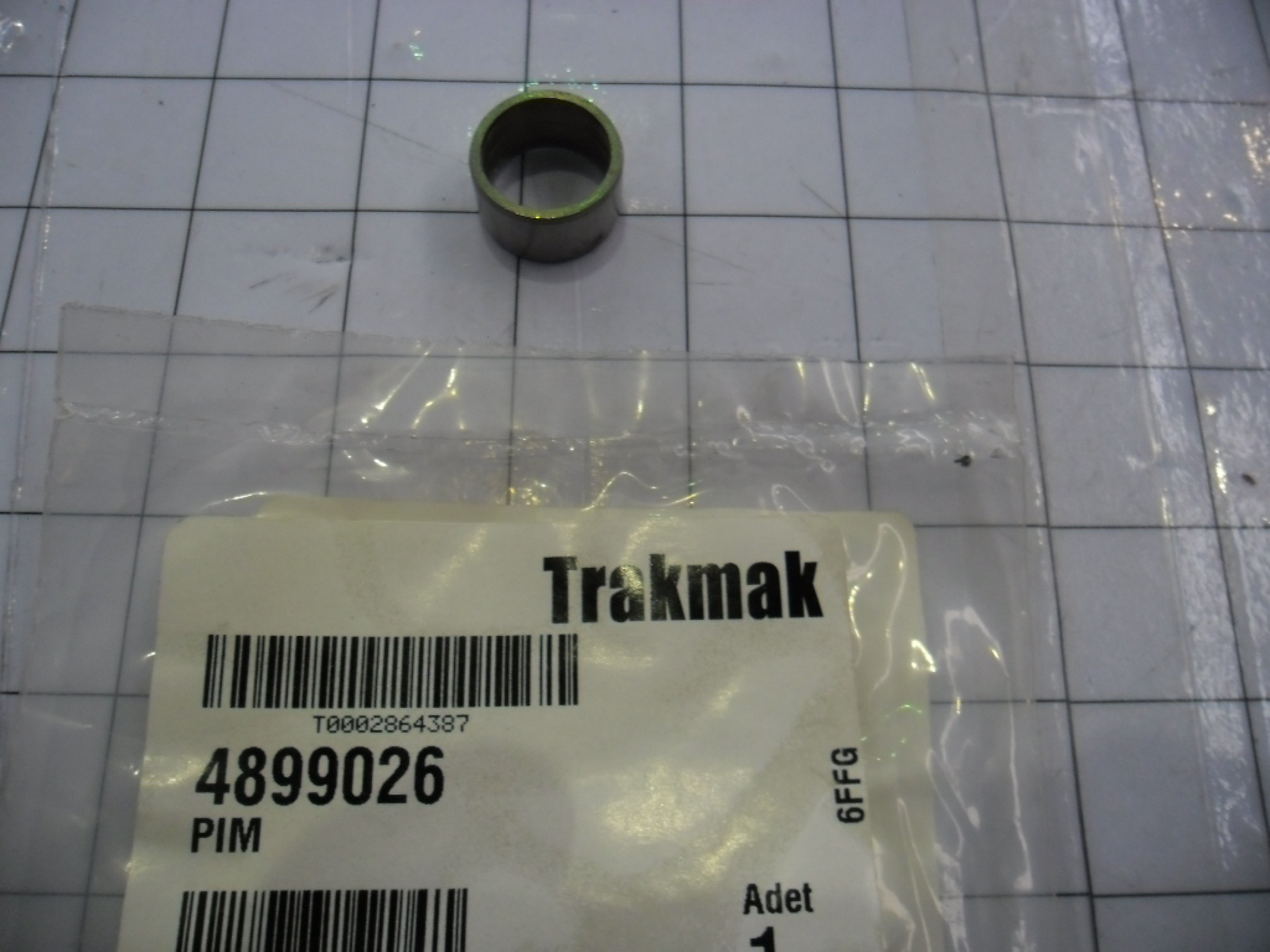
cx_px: 635
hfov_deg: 65.3
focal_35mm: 27
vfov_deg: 51.4
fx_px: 991
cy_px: 476
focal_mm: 4.9
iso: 100
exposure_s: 1/47
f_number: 3.5
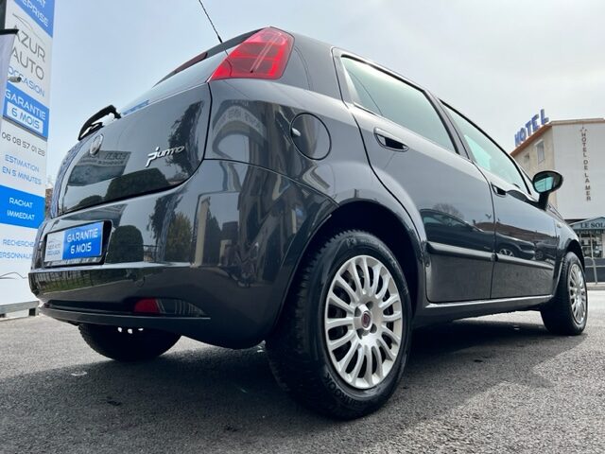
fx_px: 454
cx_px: 302
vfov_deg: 53.1
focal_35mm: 26
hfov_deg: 67.3
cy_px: 227
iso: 50
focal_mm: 5.7
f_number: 1.5
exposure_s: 1/2762
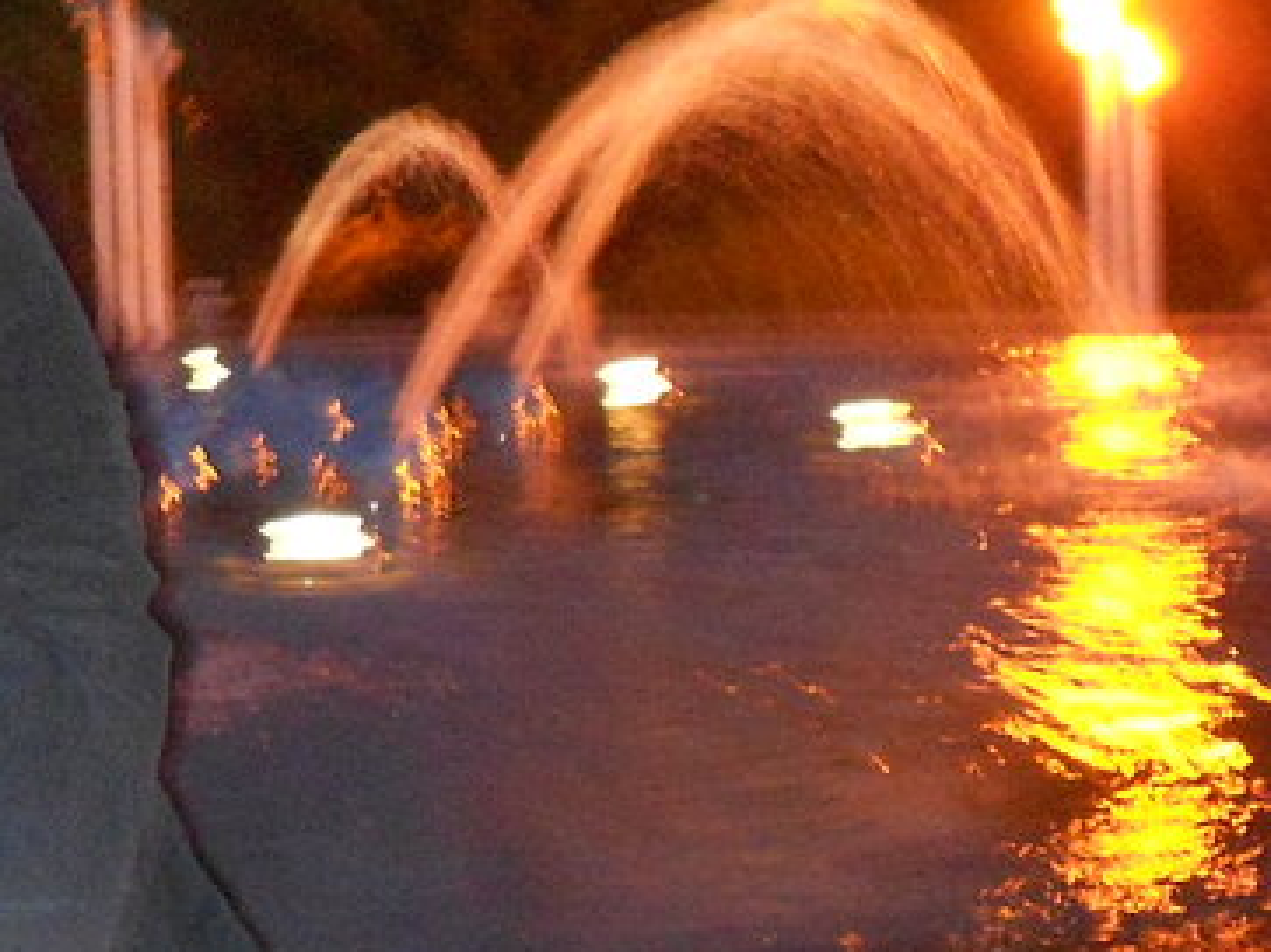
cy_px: 276
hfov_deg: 21.2
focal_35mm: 86
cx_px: -259
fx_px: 3157
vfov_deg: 17.1
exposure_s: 1/4
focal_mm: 4.6
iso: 400
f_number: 3.2
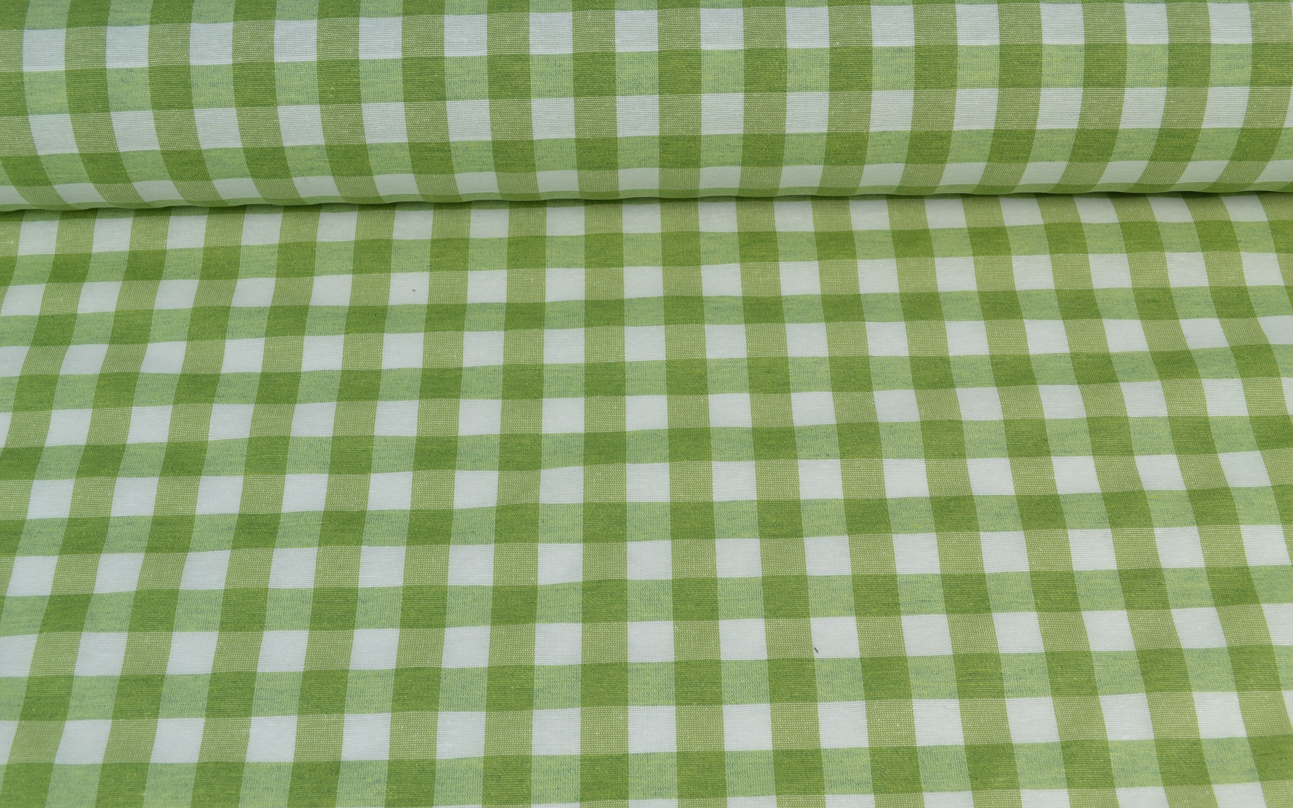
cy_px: 408
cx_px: 646
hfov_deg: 49.3
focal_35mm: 40
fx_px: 1409
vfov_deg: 32.0
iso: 100
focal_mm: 26
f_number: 9
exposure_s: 1/10
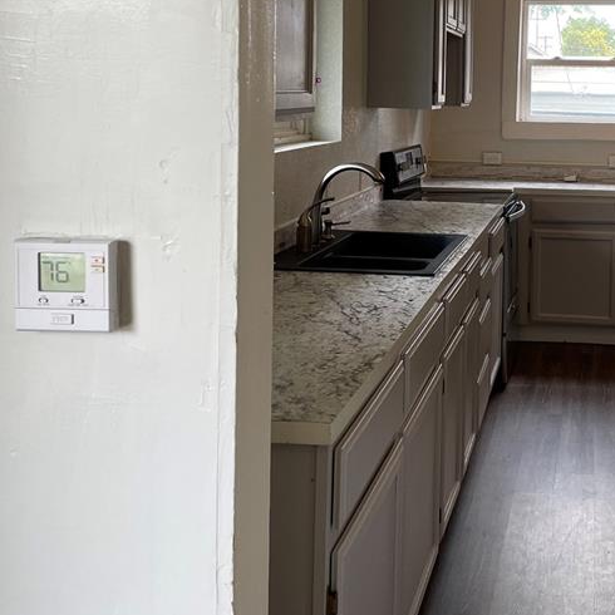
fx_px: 965
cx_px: 522
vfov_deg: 34.6
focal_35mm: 48
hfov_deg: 33.9
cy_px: 151
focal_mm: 4.2
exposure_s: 1/120
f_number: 1.6
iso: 80
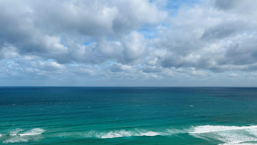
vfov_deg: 42.3
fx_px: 184
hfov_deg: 69.9
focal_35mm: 27
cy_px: 97
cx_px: 129
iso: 80
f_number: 1.78
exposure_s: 1/7576
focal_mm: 6.86
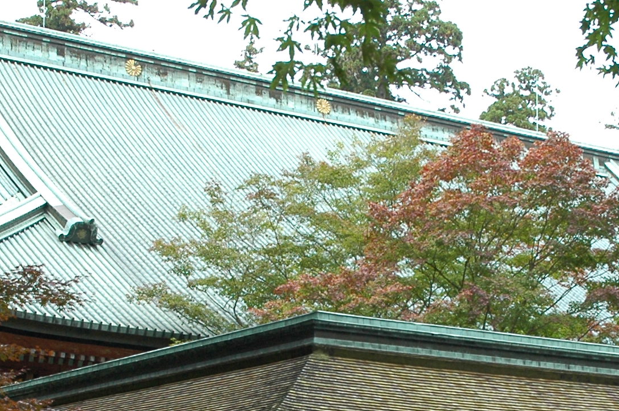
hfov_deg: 22.4
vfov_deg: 14.8
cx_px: 368
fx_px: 1563
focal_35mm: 91
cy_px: 395
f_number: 9
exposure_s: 1/100
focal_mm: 22
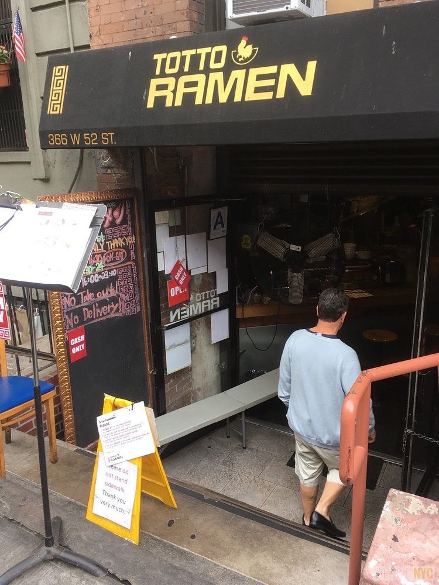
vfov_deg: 61.7
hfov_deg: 48.2
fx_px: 490
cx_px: 220
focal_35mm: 29
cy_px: 292
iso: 32
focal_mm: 4.15
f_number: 2.2
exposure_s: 1/120
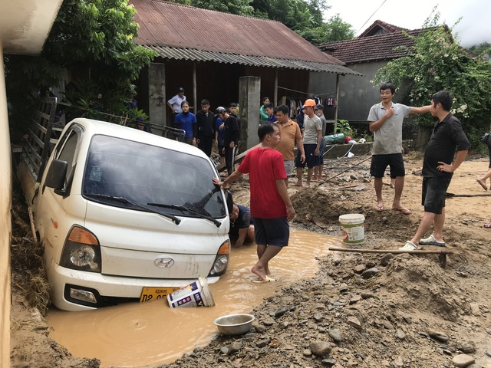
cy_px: 184
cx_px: 246
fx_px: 397
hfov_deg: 63.4
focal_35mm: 28
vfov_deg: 49.7
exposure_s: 1/606
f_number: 1.8
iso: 20
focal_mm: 3.99
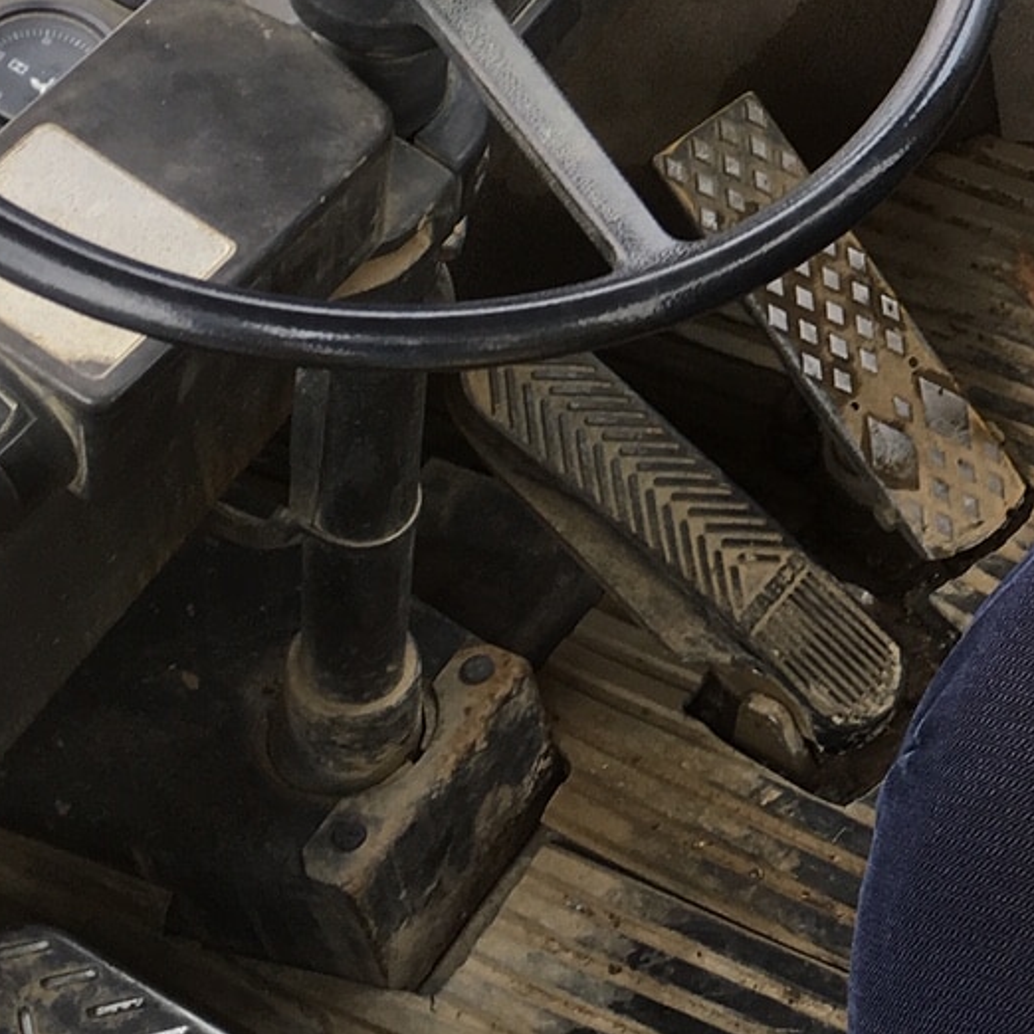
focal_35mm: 99
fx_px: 3346
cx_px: 1179
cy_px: 285
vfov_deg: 17.5
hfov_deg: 16.9
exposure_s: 1/60
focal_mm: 4.15
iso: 25
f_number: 2.2
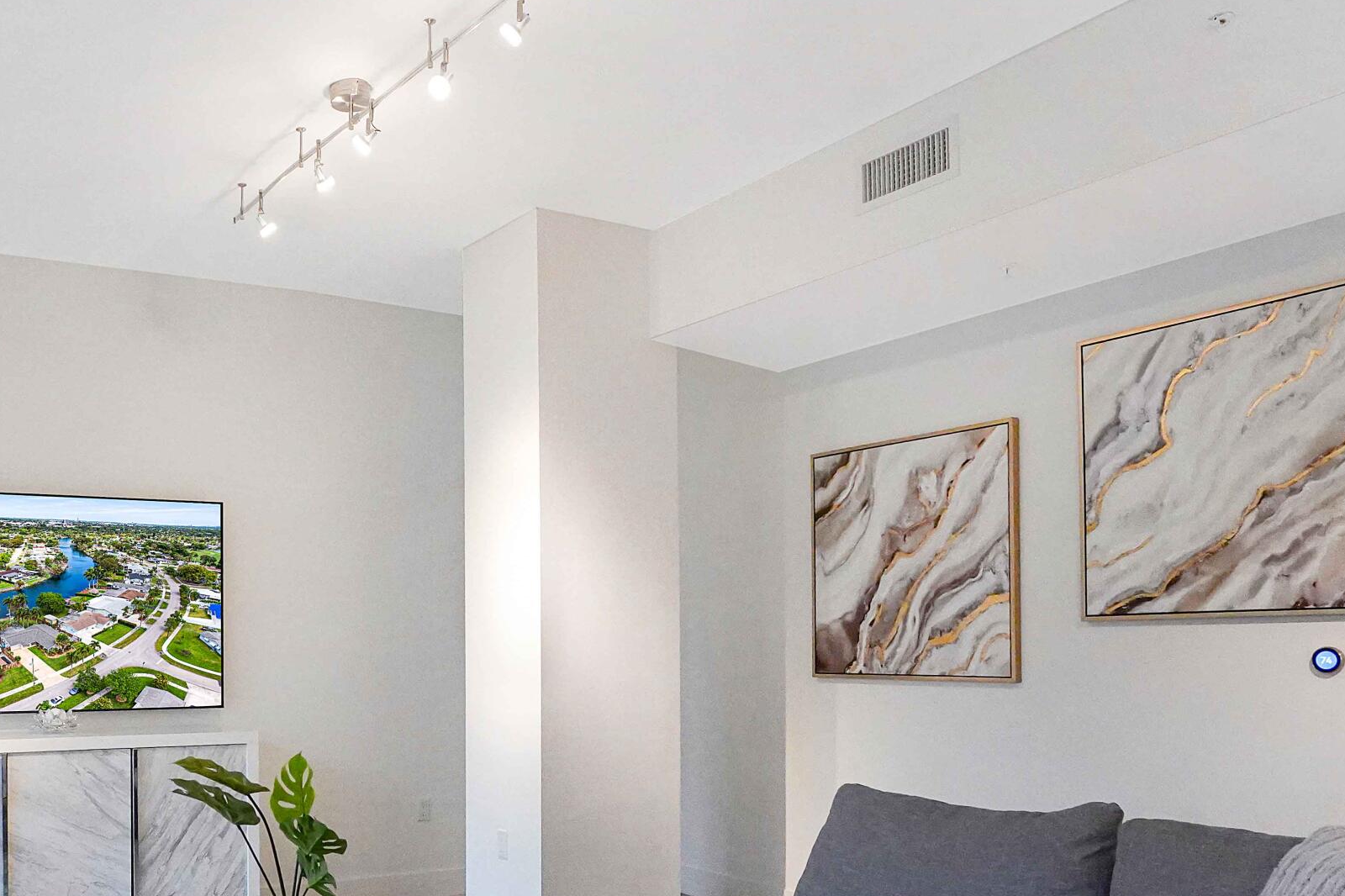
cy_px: 627
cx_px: 352
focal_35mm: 30
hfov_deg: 59.0
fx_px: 1121
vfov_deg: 42.7
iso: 6400
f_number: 6.3
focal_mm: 16
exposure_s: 1/200
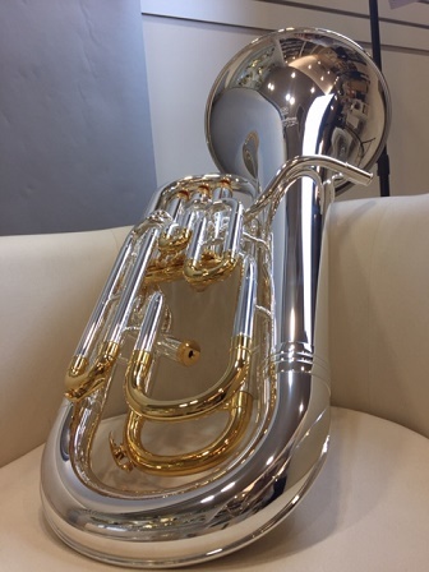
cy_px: 286
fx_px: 479
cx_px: 214
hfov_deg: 48.2
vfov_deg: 61.7
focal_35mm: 29
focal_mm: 4.15
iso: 32
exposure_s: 1/50
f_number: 2.2
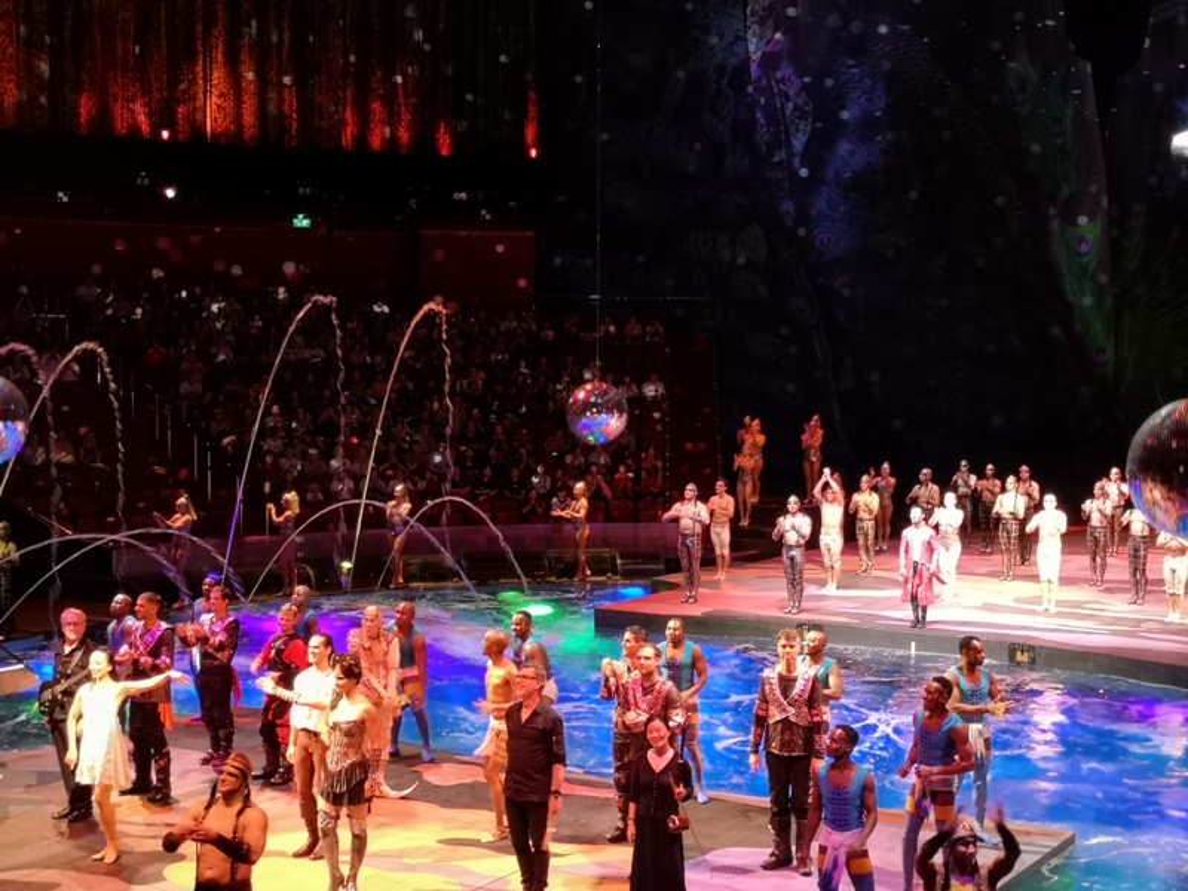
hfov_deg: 37.5
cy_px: 446
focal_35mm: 51
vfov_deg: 28.6
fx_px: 1750
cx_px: 594
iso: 200
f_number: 1.8
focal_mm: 3.95
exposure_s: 1/33.3
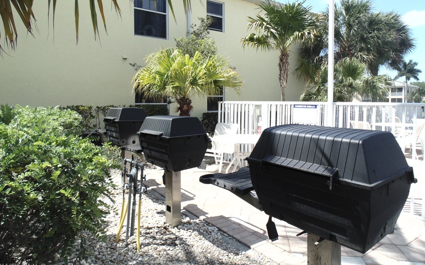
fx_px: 278
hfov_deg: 74.8
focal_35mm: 24
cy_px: 113
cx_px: 213
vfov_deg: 50.9
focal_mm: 4
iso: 80
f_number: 3.1
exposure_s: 1/800
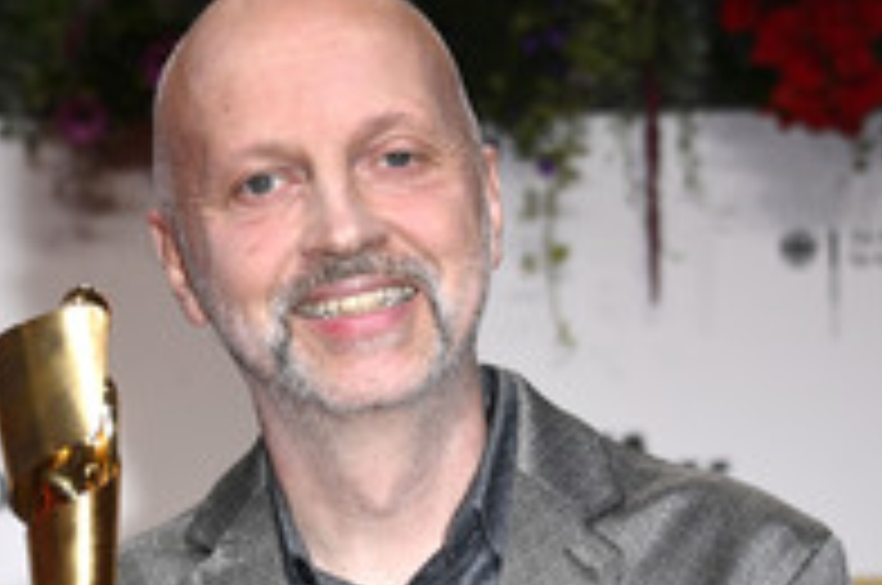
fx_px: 4623
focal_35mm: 189
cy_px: 554
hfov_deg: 10.9
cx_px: 380
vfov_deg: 7.2
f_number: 5.6
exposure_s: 1/250
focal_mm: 82
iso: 500
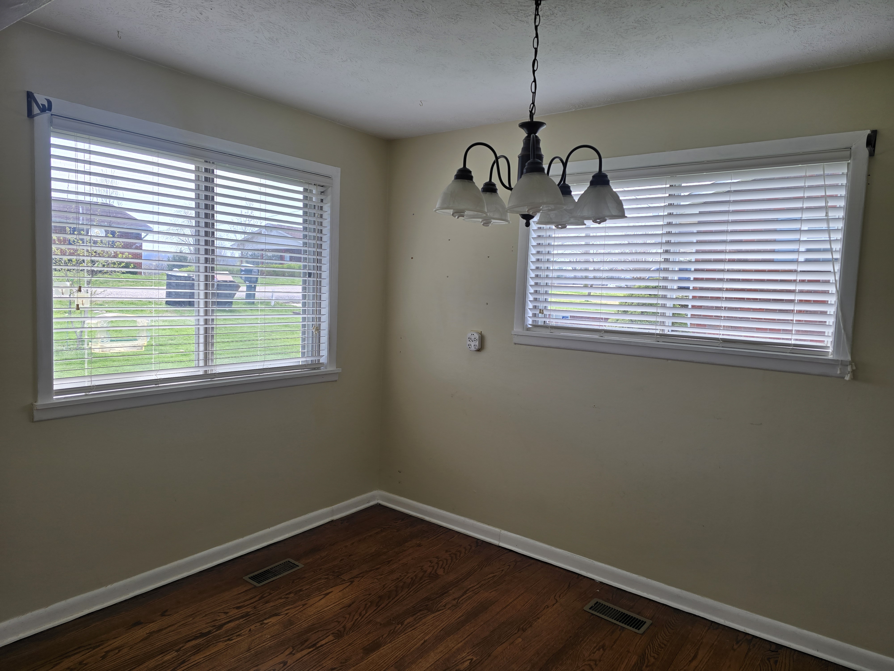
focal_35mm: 23
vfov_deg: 58.9
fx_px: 594
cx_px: 447
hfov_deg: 73.9
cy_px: 336
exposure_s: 1/180
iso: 12
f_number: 1.7
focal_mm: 6.3
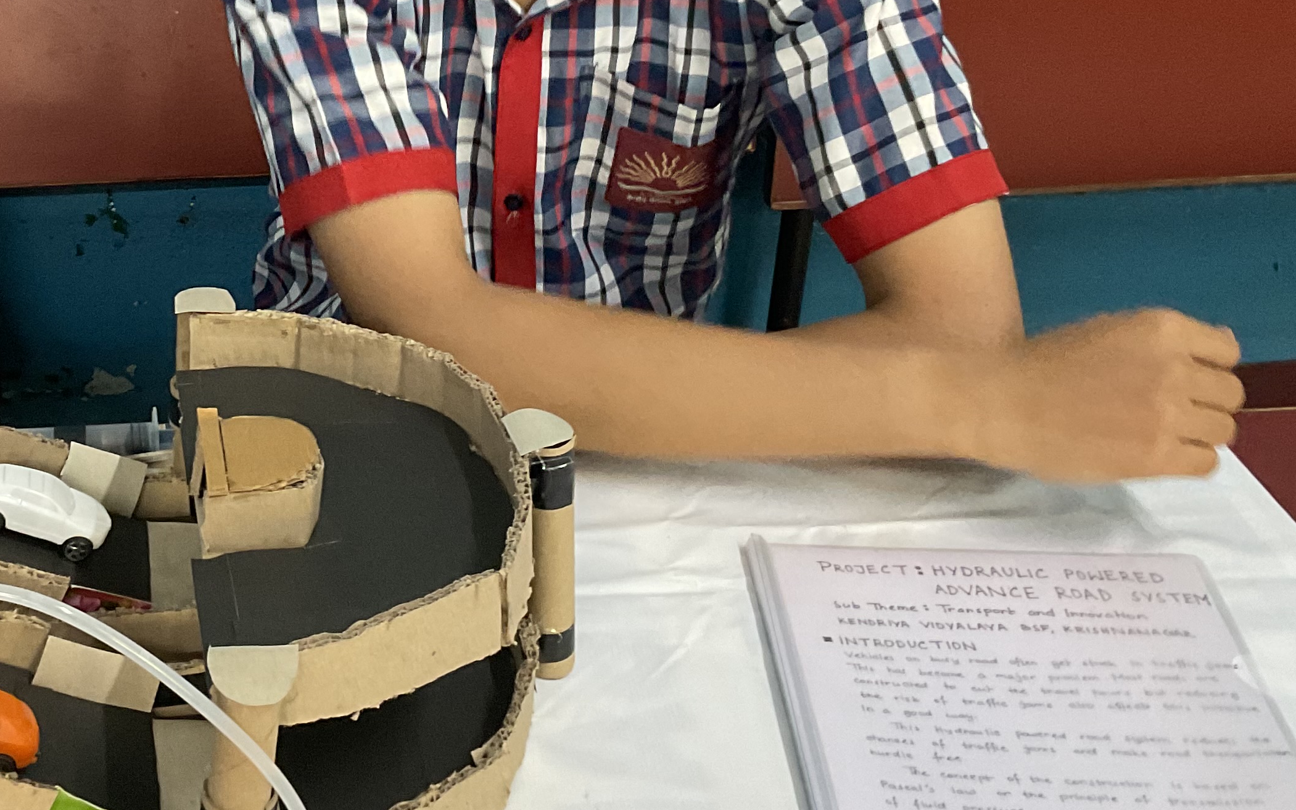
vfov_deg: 21.8
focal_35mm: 59
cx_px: 274
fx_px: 2084
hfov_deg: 33.6
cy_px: 214
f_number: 1.8
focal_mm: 3
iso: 250
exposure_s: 1/50
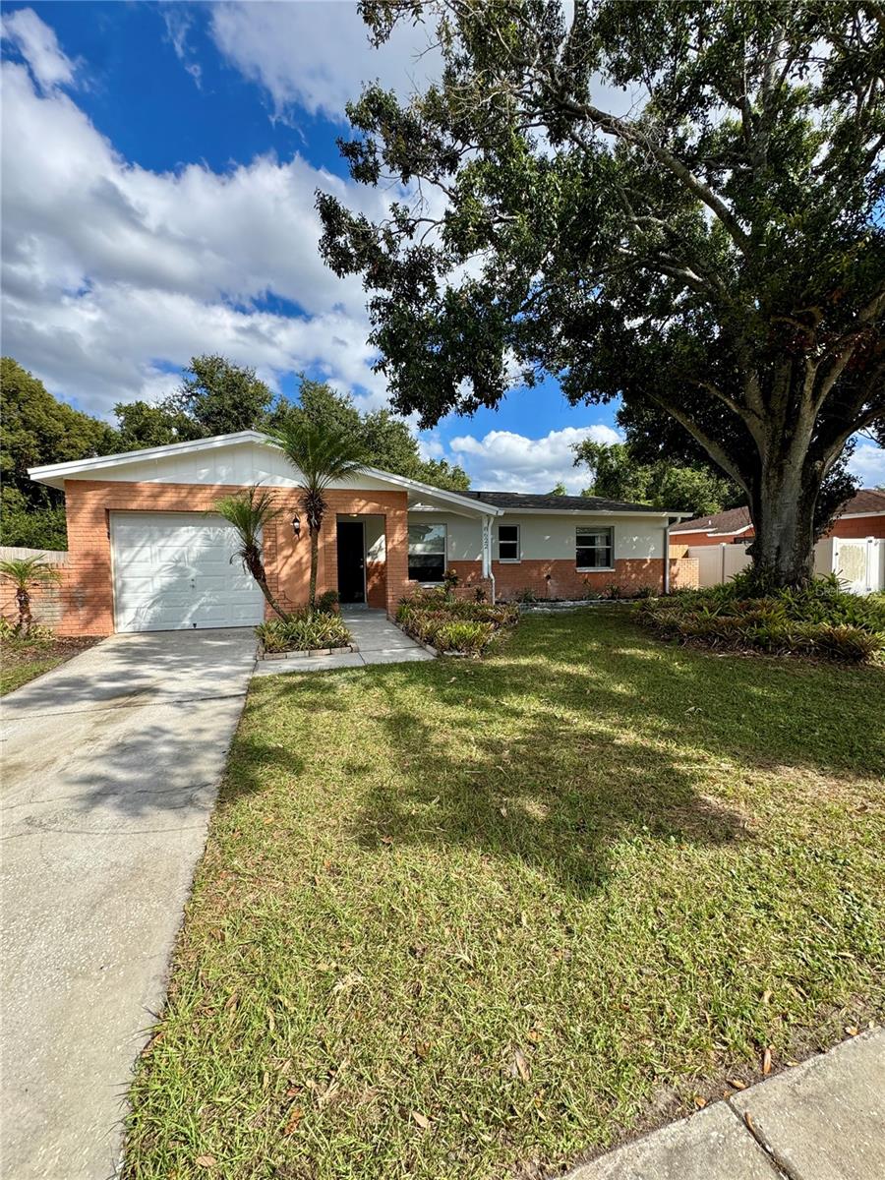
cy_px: 590
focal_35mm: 14
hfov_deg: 85.7
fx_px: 477
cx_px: 442
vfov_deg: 102.1
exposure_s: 1/1078
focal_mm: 2.22
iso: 50
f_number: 2.2
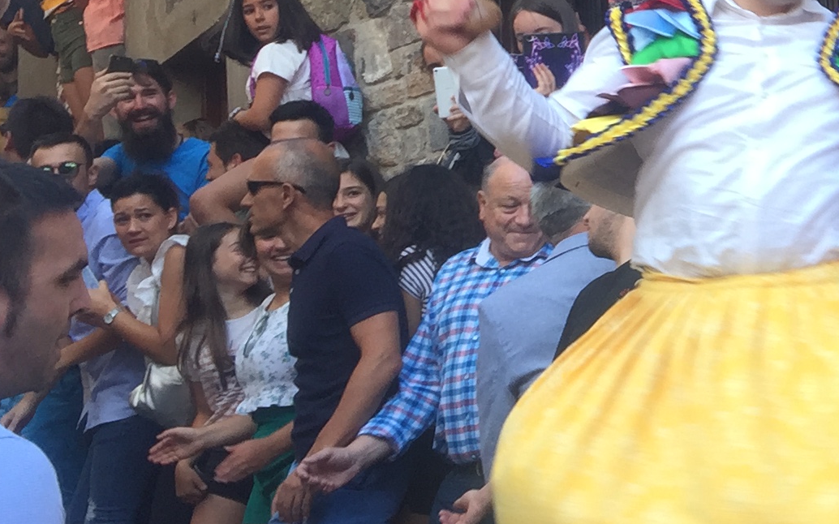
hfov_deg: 18.9
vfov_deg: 13.4
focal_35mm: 97
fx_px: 2218
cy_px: 87
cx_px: 1248
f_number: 2.2
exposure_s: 1/126
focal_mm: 4.15
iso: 32
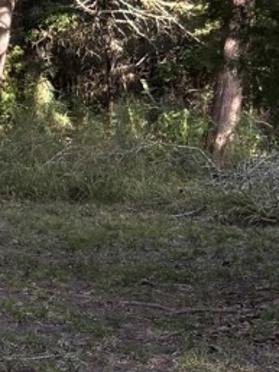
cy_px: 120
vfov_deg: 12.7
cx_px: -273
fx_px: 1668
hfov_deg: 9.0
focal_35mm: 155
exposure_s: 1/244
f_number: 1.6
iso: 64
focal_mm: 5.96
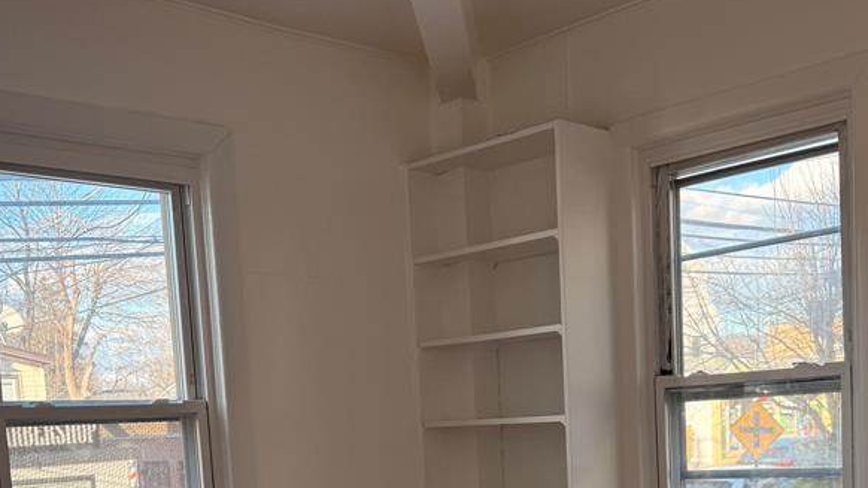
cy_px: 515
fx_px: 1058
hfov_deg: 44.6
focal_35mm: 46
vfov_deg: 24.5
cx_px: 438
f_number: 1.78
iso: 100
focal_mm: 6.76
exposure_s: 1/360
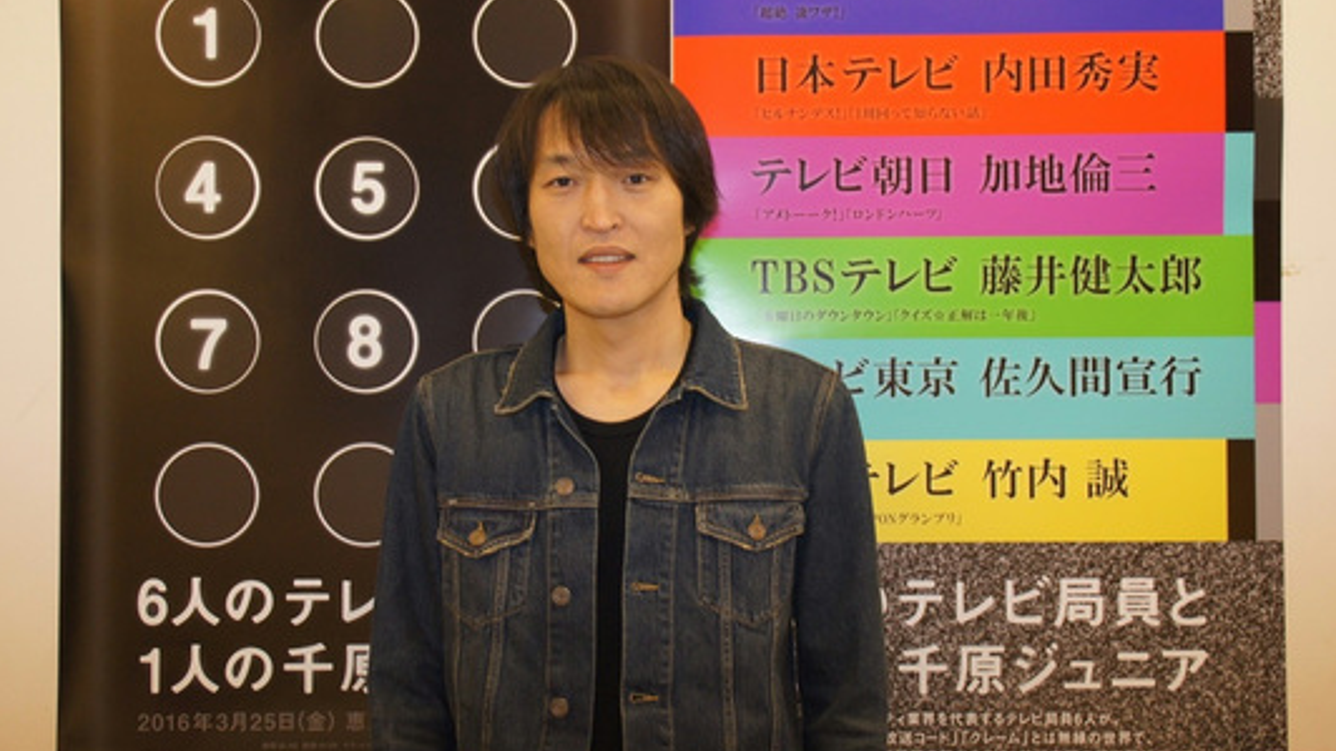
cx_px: 676
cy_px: 372
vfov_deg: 24.9
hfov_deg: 42.9
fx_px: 1700
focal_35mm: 48
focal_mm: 30
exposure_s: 1/60
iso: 500
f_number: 4
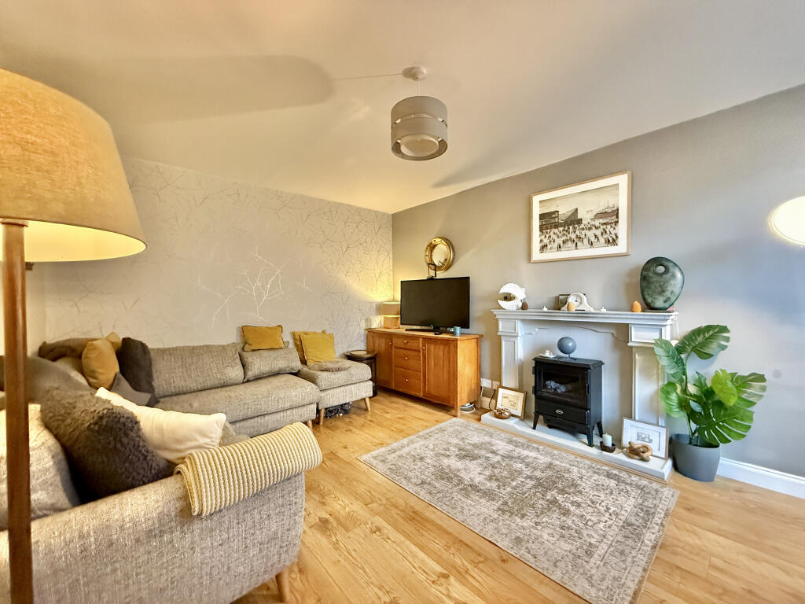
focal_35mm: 14
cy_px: 302
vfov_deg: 85.7
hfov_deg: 102.1
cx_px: 402
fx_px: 326
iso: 1000
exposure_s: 1/50
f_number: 2.2
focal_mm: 2.22
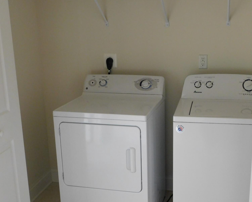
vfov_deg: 31.4
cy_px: 110
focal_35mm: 48
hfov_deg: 38.7
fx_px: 358
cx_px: 148
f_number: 3.5
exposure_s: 1/20
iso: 400
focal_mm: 6.3
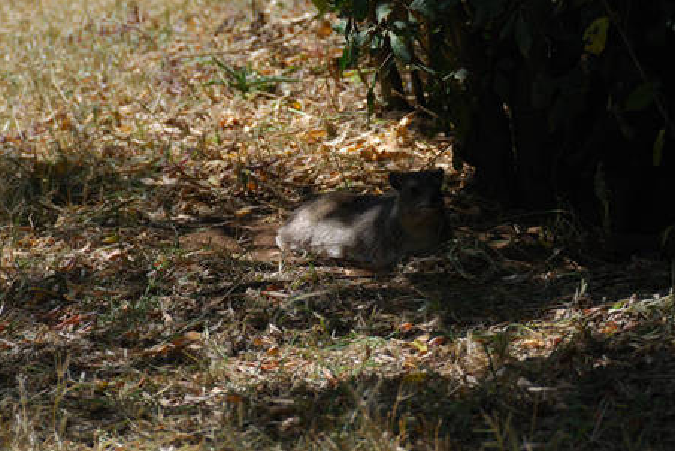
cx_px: 411
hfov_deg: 4.4
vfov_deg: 3.0
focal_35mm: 465
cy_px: 157
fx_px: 8724
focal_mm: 200
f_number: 5.6
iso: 100
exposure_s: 1/320
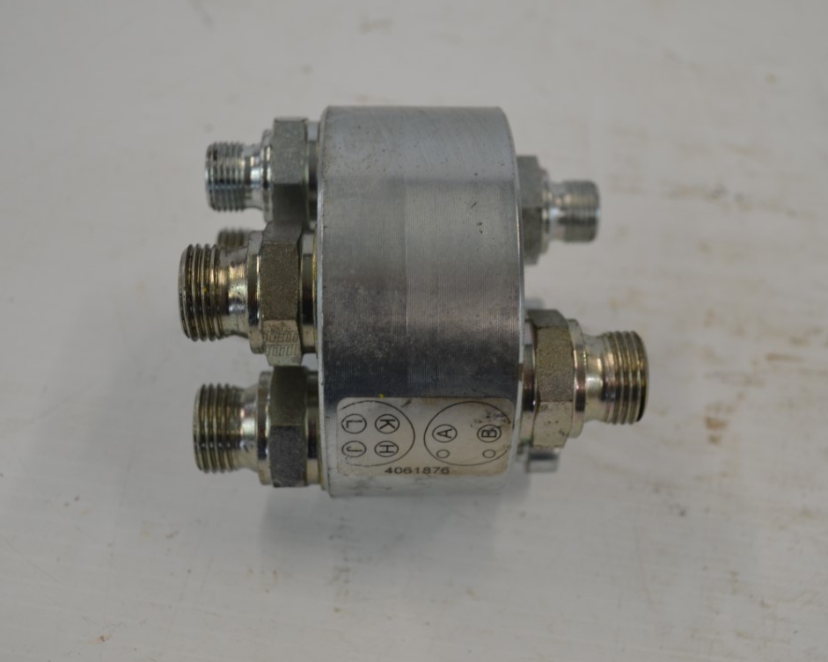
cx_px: 443
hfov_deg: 41.1
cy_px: 331
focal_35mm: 45
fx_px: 1103
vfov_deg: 33.4
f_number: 5.6
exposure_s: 1/100
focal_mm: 26
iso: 400
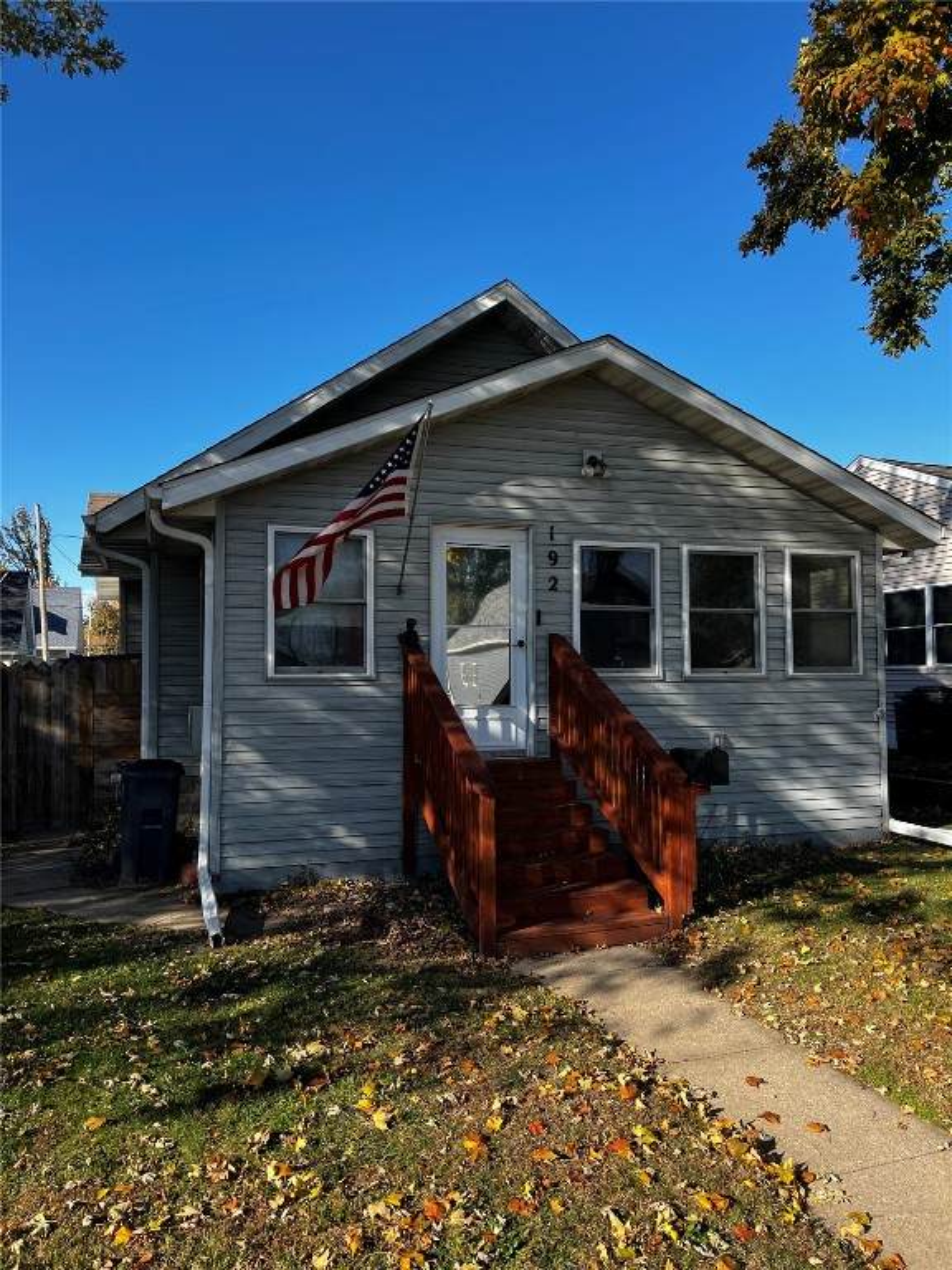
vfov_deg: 67.3
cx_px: 476
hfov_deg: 53.1
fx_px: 953
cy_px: 635
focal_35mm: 26
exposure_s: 1/1645
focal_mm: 5.7
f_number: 1.5
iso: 50
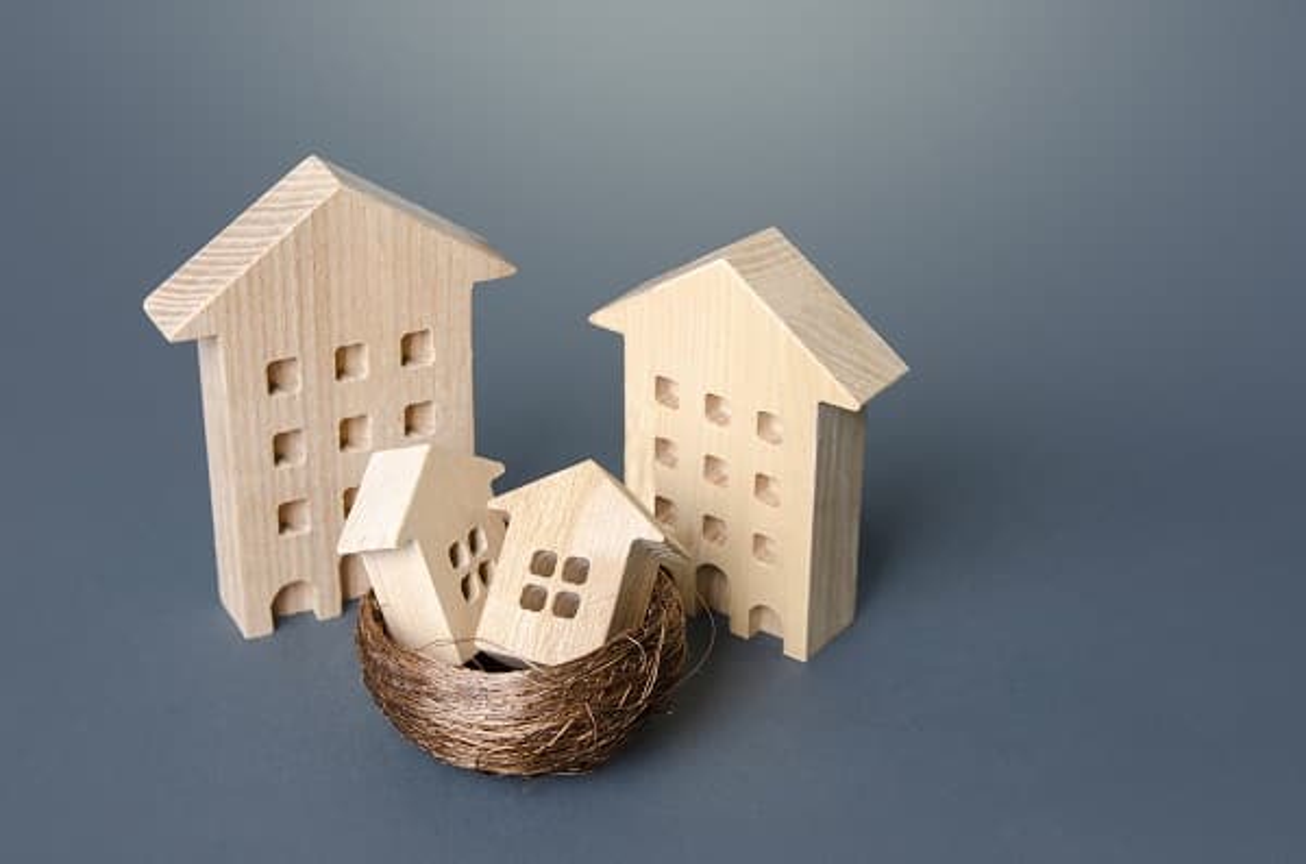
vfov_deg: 20.5
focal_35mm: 66
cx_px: 653
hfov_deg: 30.6
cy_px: 432
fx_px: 2389
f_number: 7.1
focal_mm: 44
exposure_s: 1/200
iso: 100
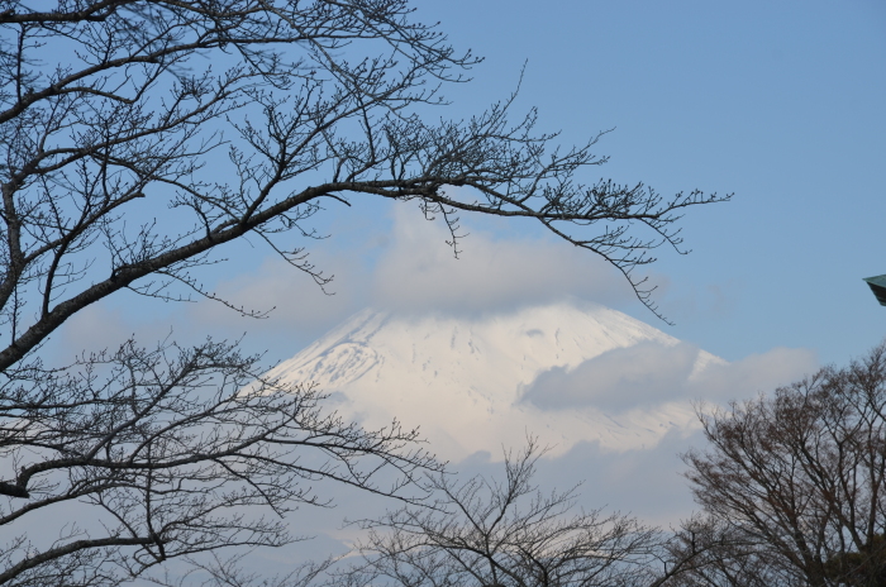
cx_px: 443
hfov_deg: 16.1
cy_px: 294
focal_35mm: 128
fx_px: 3132
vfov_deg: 10.7
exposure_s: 1/320
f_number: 9
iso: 100
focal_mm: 85
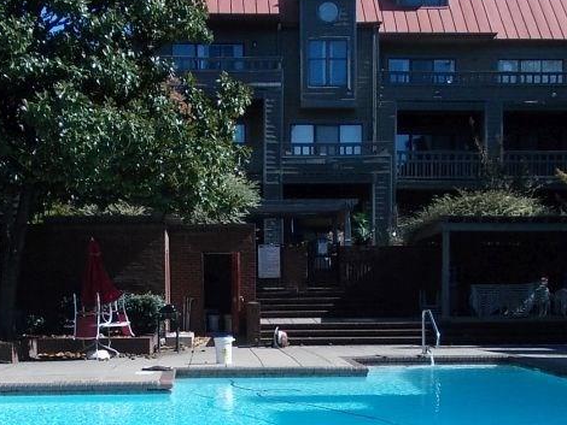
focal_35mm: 61
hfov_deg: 31.6
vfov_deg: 23.2
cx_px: 258
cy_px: 406
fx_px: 1000
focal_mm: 4
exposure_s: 1/250
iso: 80
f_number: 5.4
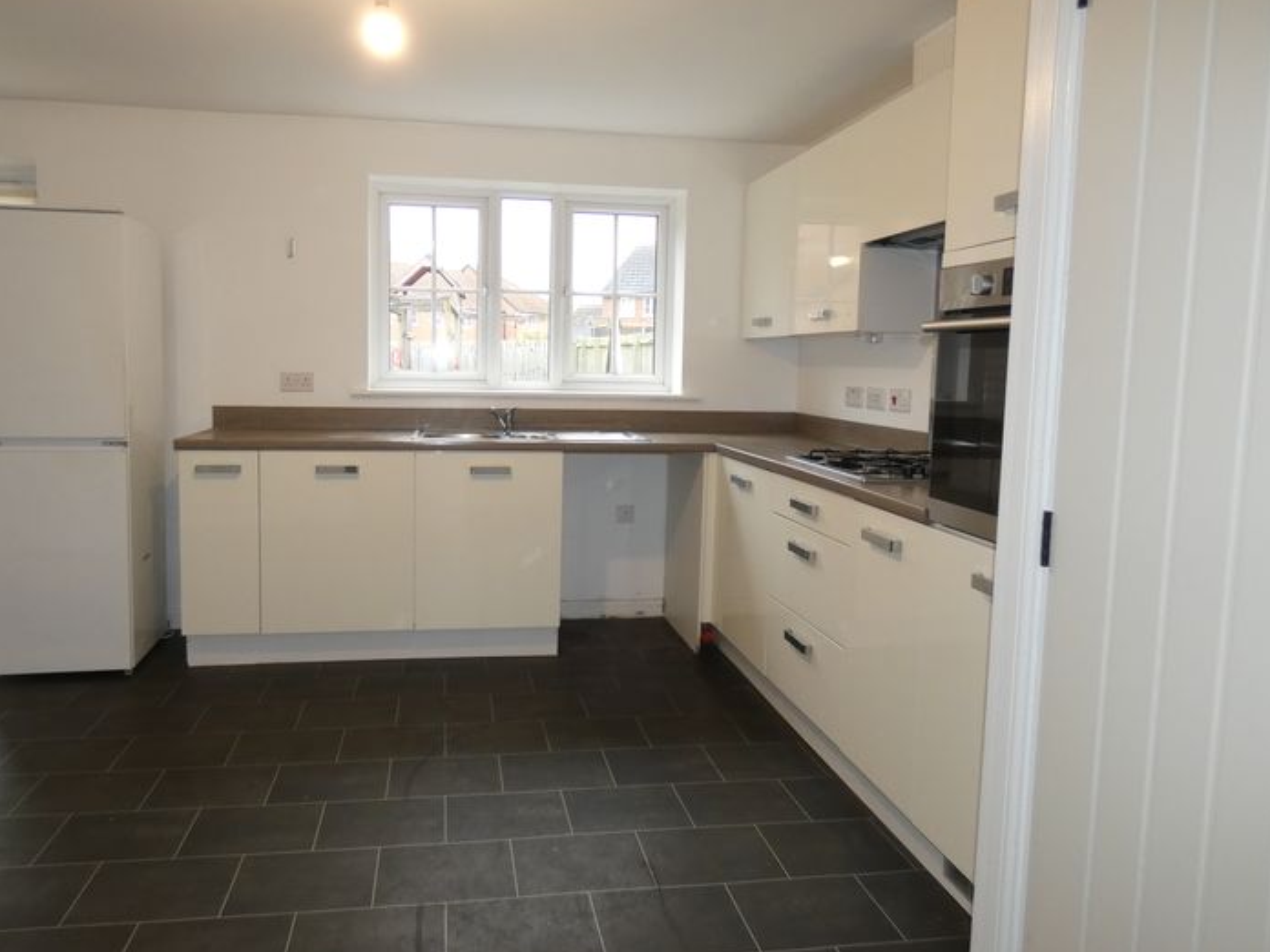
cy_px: 438
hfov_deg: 73.8
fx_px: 844
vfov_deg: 58.8
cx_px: 577
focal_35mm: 23
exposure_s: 1/60
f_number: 2.8
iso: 320
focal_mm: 3.6
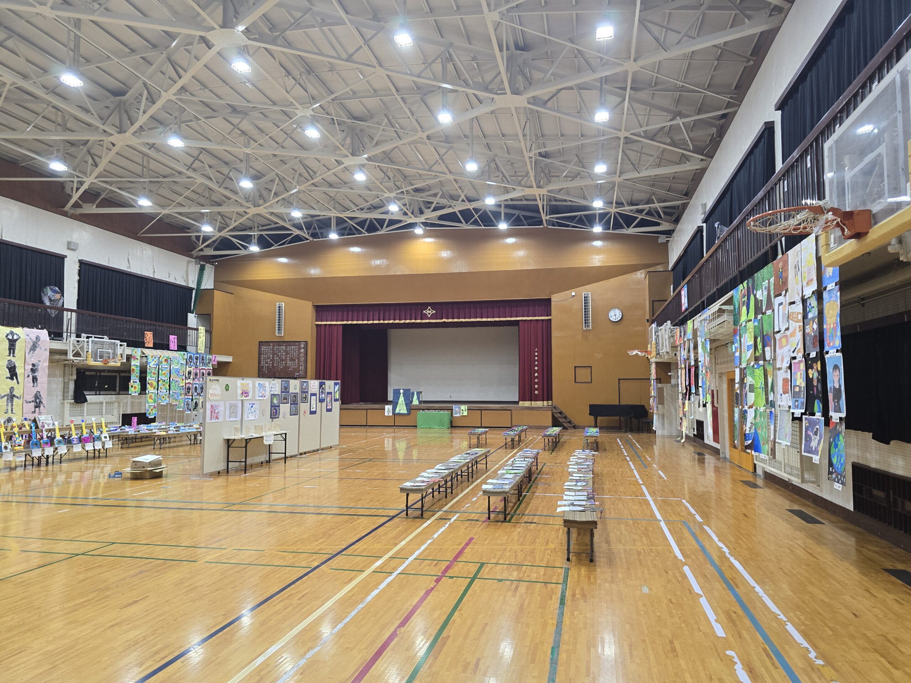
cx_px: 456
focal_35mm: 23
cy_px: 342
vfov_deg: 58.9
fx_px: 605
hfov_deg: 73.9
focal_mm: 6.3
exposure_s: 1/100
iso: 200
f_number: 1.7
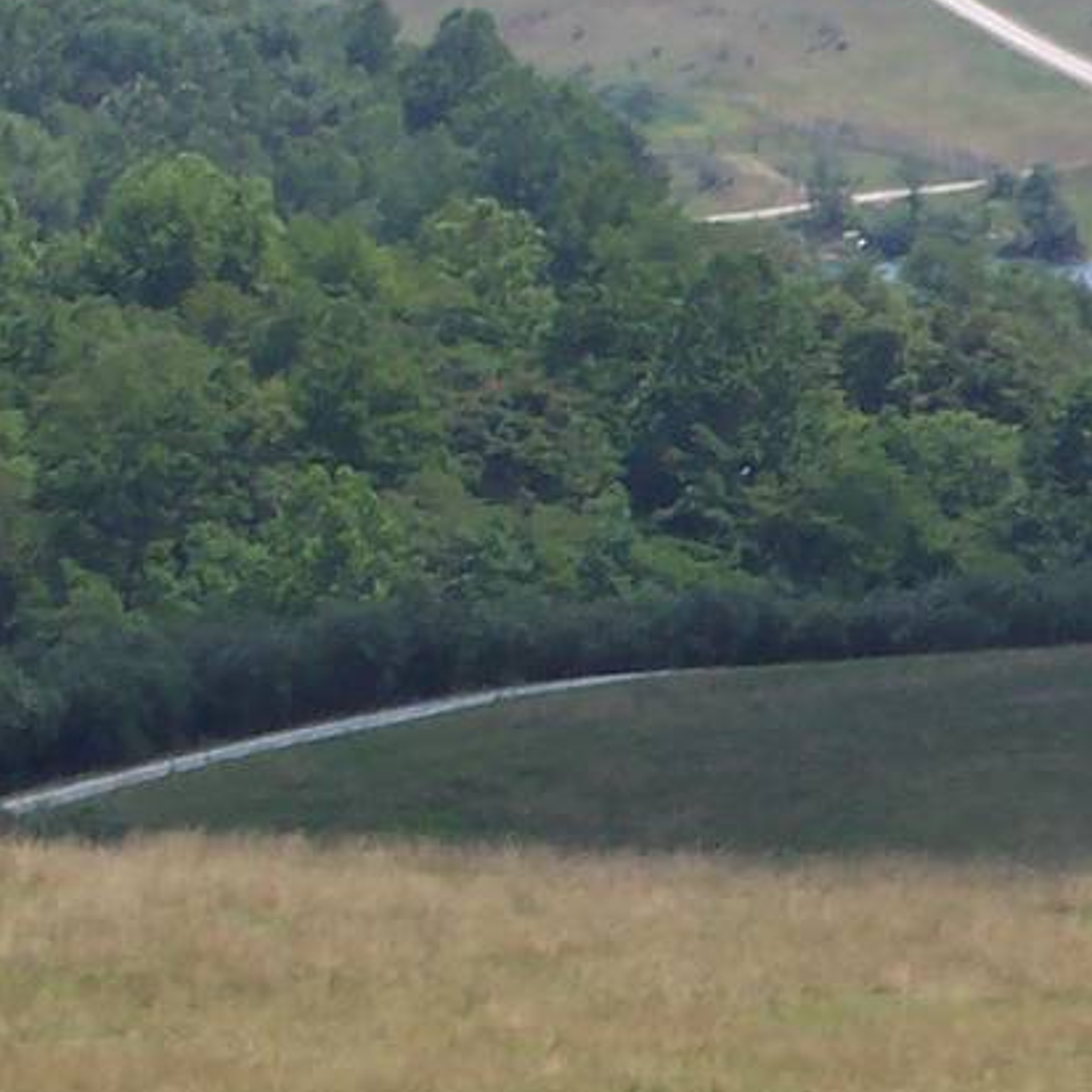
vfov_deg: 4.6
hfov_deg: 4.5
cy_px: 665
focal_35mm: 381
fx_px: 13598
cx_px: 2115
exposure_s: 1/180
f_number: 9.5
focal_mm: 16.8
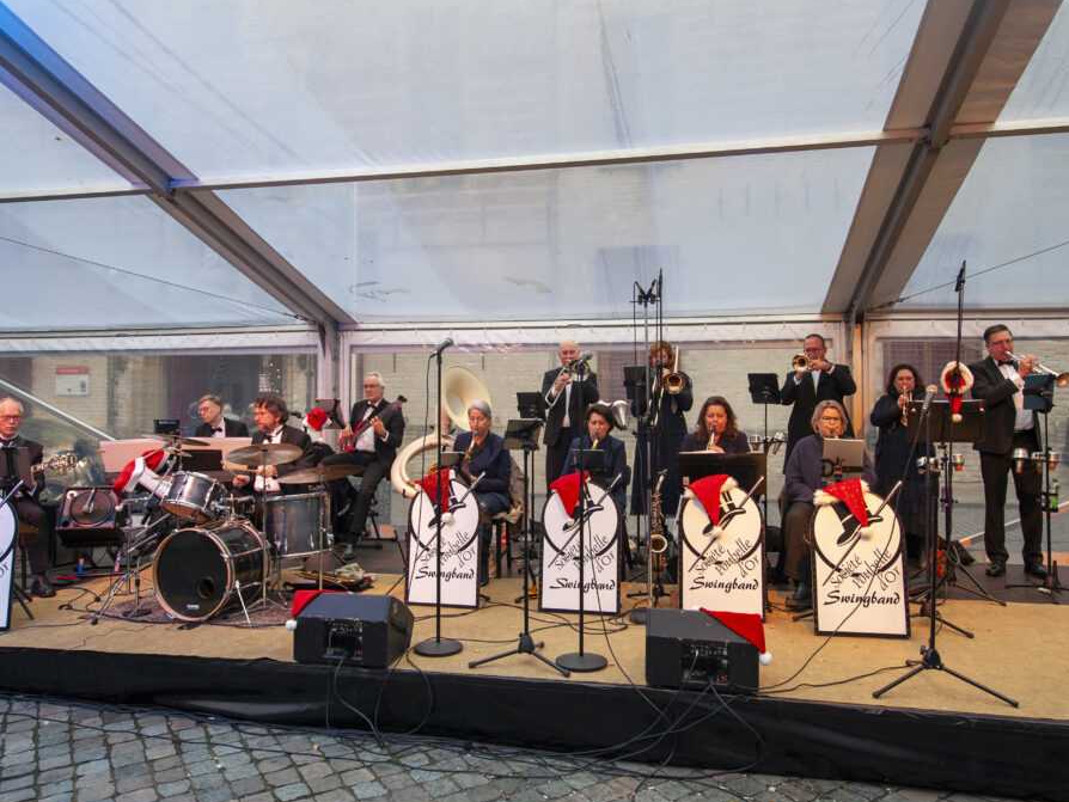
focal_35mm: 22
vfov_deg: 61.1
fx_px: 680
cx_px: 497
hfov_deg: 76.3
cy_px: 403
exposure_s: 1/80
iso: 500
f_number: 4.5
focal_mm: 20
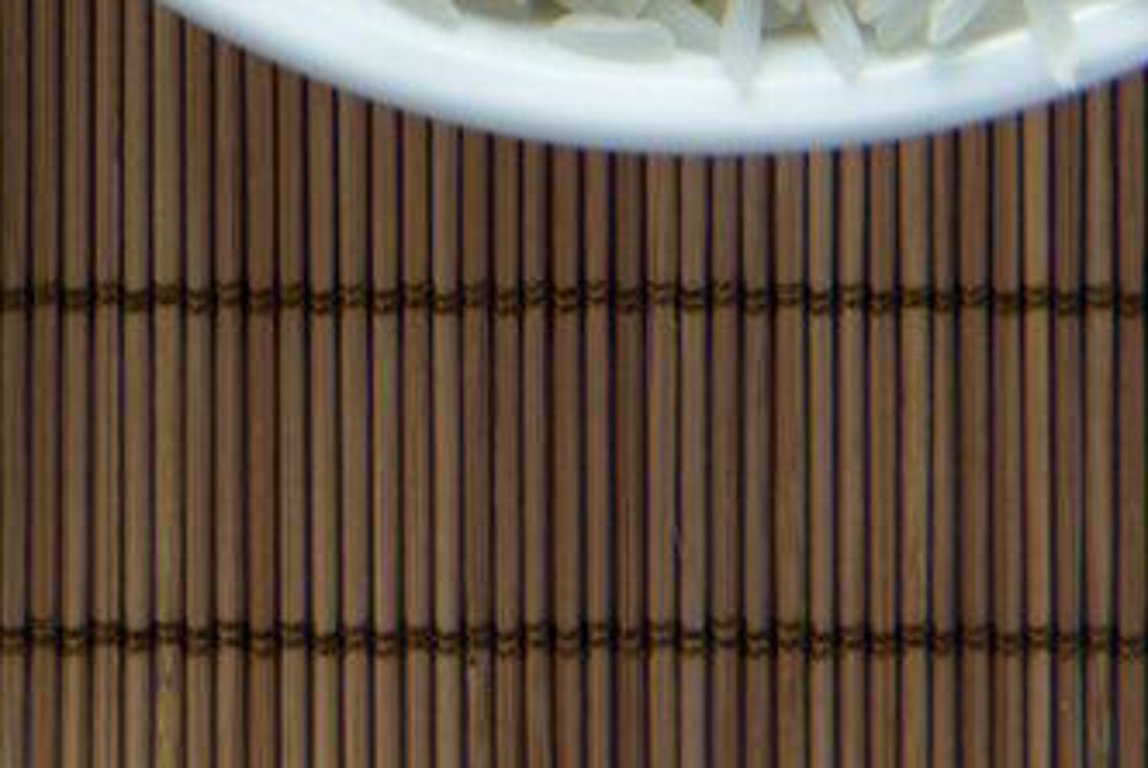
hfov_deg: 6.3
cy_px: -1078
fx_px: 10149
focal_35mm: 318
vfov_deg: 4.2
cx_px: -1079
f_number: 9
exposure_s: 1/8
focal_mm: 55
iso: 100
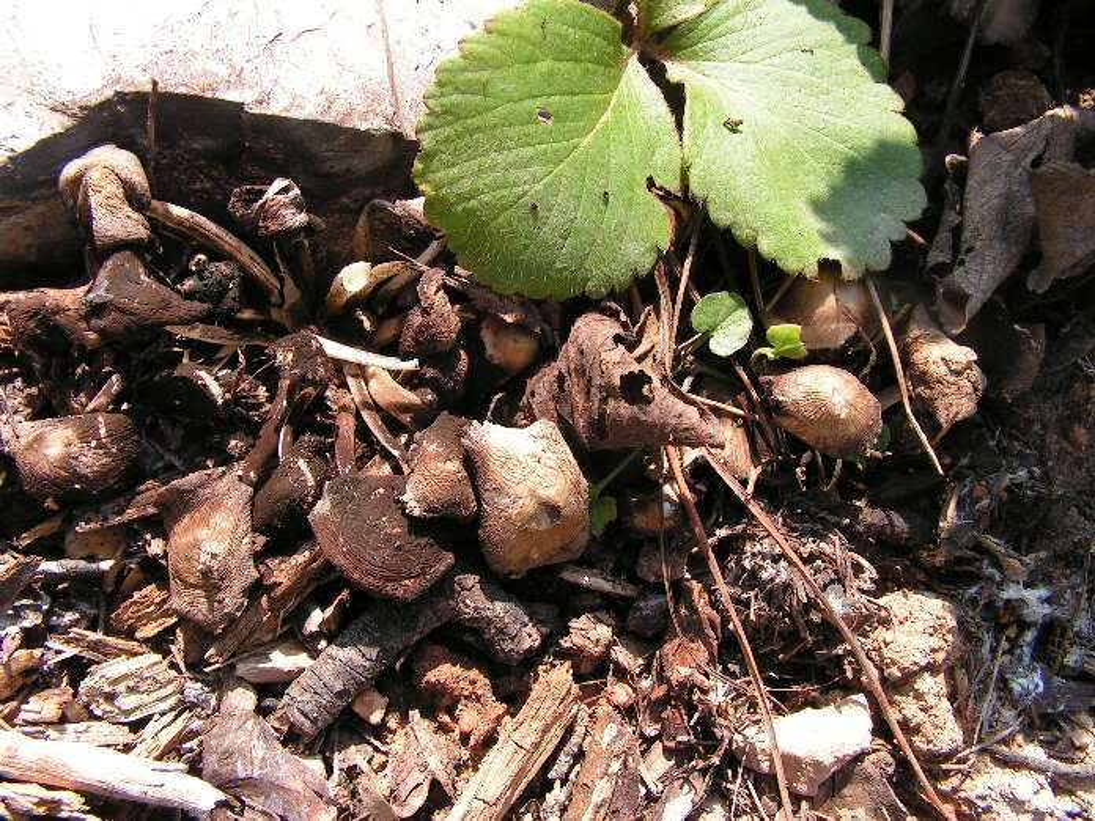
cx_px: 548
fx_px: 1139
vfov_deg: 39.7
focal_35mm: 36
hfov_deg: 51.4
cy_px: 410
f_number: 4.8
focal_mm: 6
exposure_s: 1/160
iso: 64
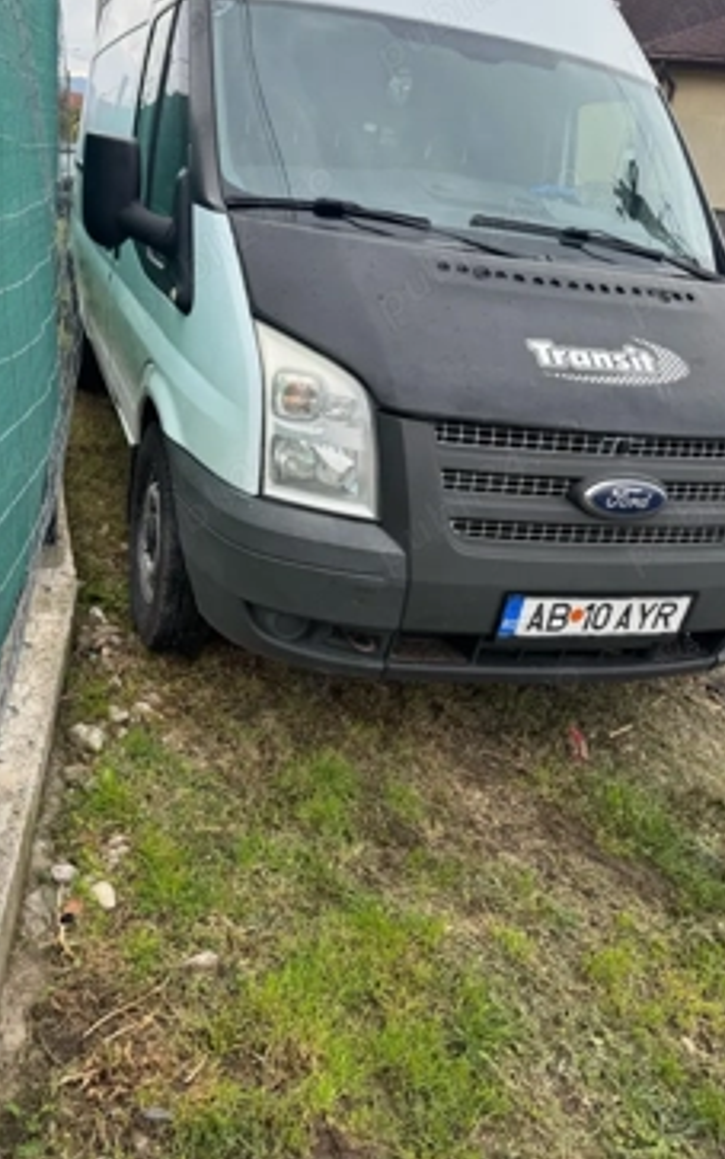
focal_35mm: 28
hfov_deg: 44.3
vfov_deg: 66.3
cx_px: 294
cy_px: 530
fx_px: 885
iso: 80
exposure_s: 1/966
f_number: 1.78
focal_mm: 6.76
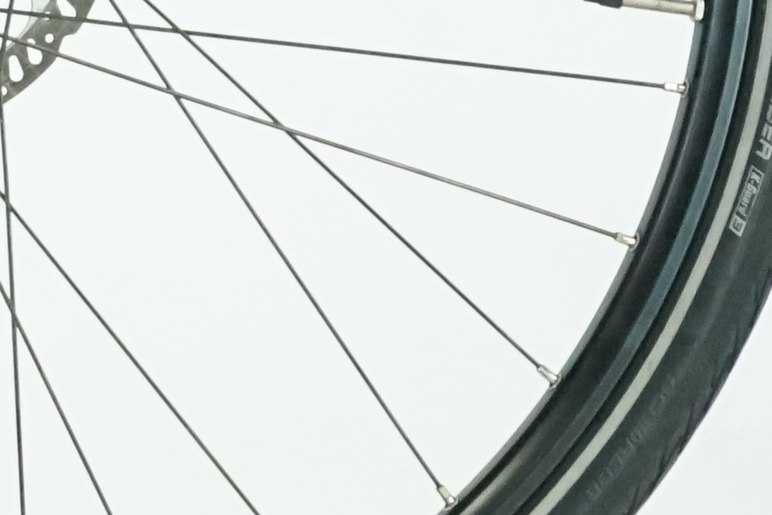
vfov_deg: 3.0
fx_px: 9885
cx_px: -1731
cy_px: -758
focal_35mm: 461
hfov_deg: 4.3
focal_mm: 68
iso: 3200
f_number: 7.1
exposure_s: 1/200
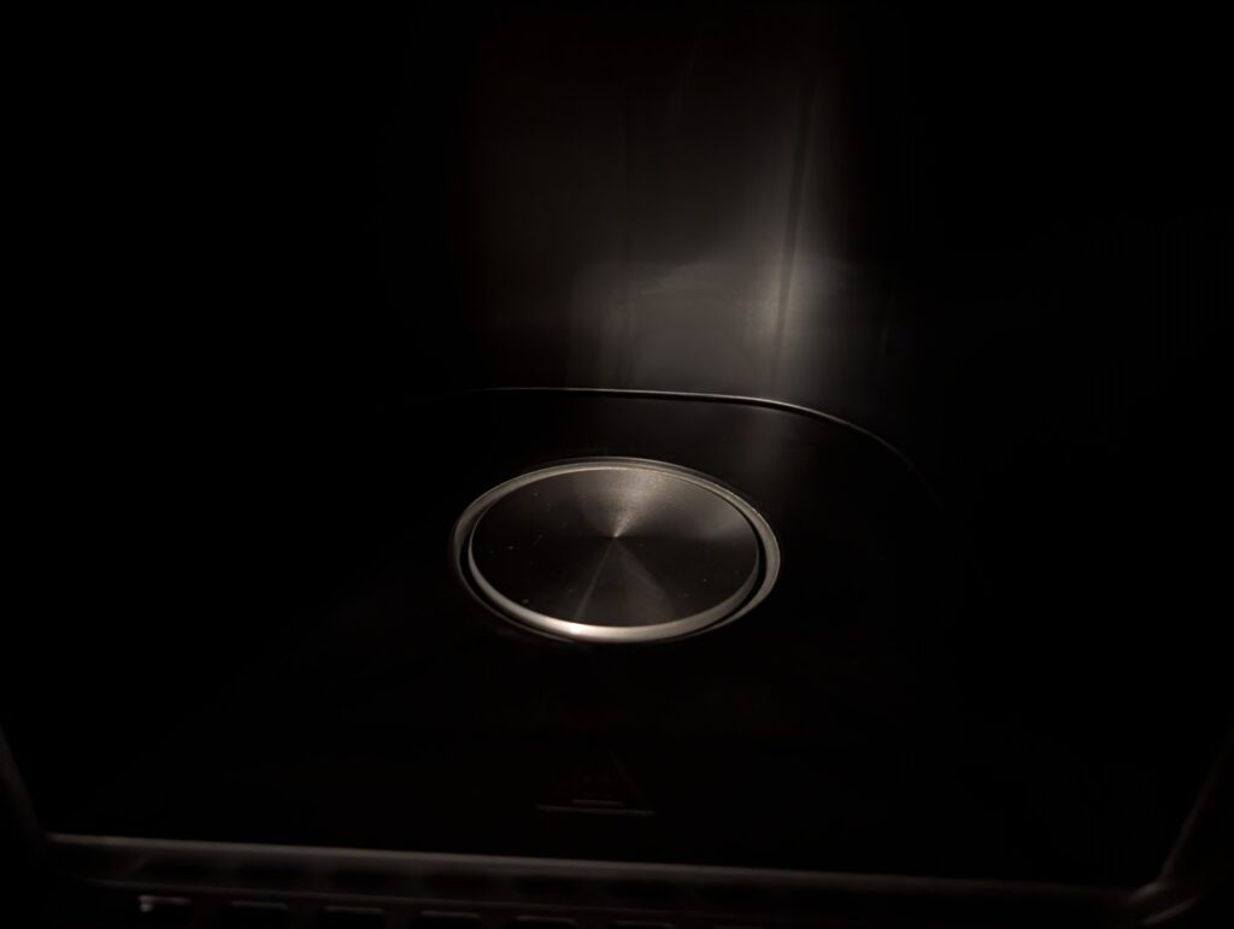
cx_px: 617
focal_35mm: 24
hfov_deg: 71.5
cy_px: 464
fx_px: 857
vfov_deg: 56.9
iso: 3268
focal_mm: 6.9
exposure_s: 1/16.7
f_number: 1.68
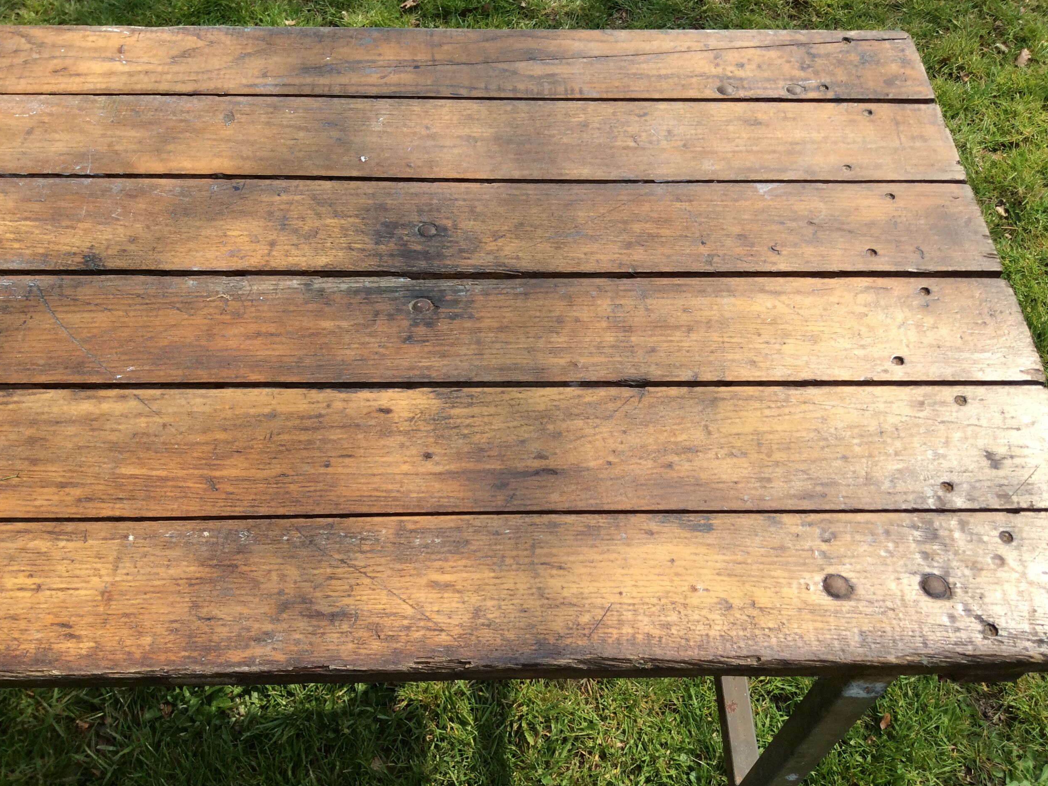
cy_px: 389
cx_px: 530
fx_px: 999
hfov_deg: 55.4
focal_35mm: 33
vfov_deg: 42.9
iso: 32
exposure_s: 1/937
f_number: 2.4
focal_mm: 3.3
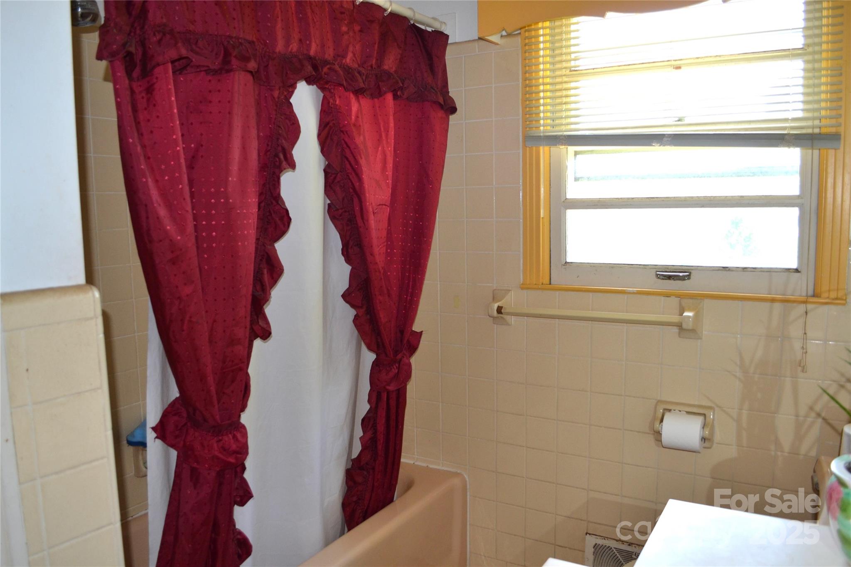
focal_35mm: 27
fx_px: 638
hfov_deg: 67.4
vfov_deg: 47.9
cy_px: 284
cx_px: 426
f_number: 3.5
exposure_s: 1/60
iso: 500
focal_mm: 18
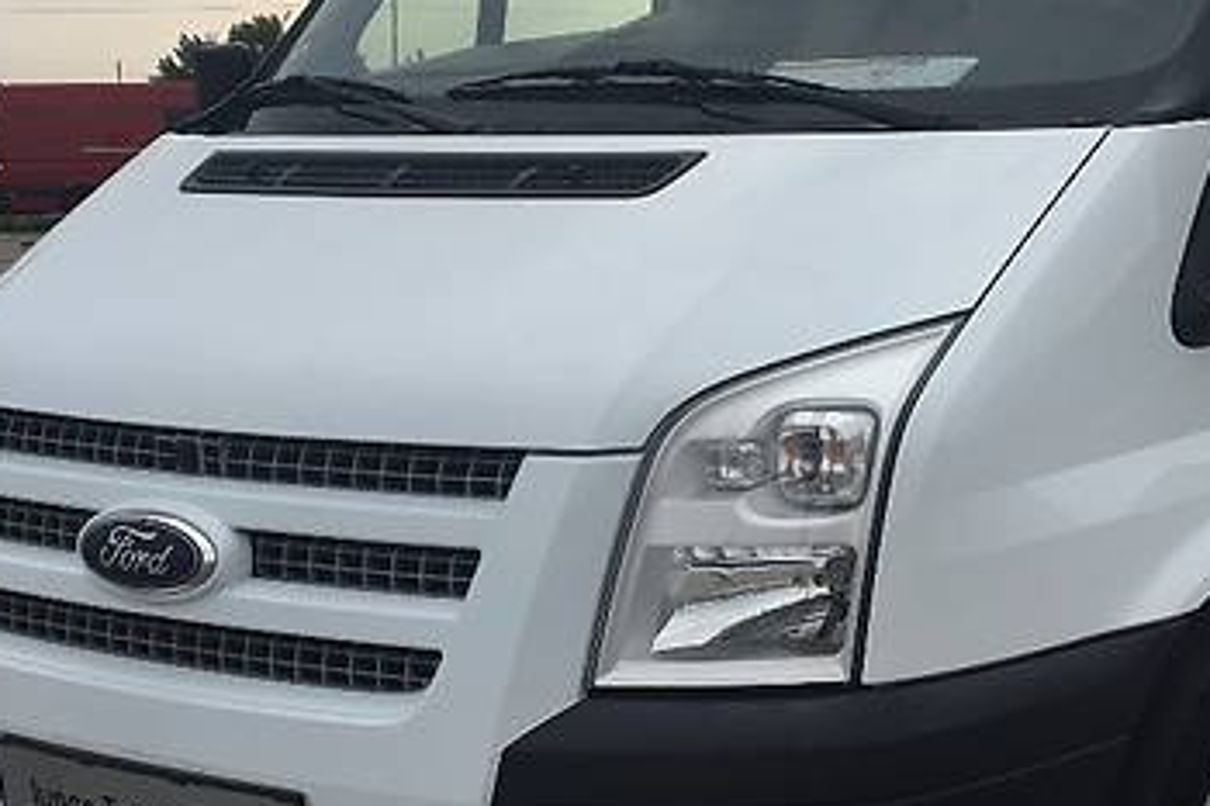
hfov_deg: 28.5
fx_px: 2318
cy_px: 394
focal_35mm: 69
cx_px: 1006
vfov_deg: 19.7
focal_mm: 4.2
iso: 25
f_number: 2.2
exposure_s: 1/1282
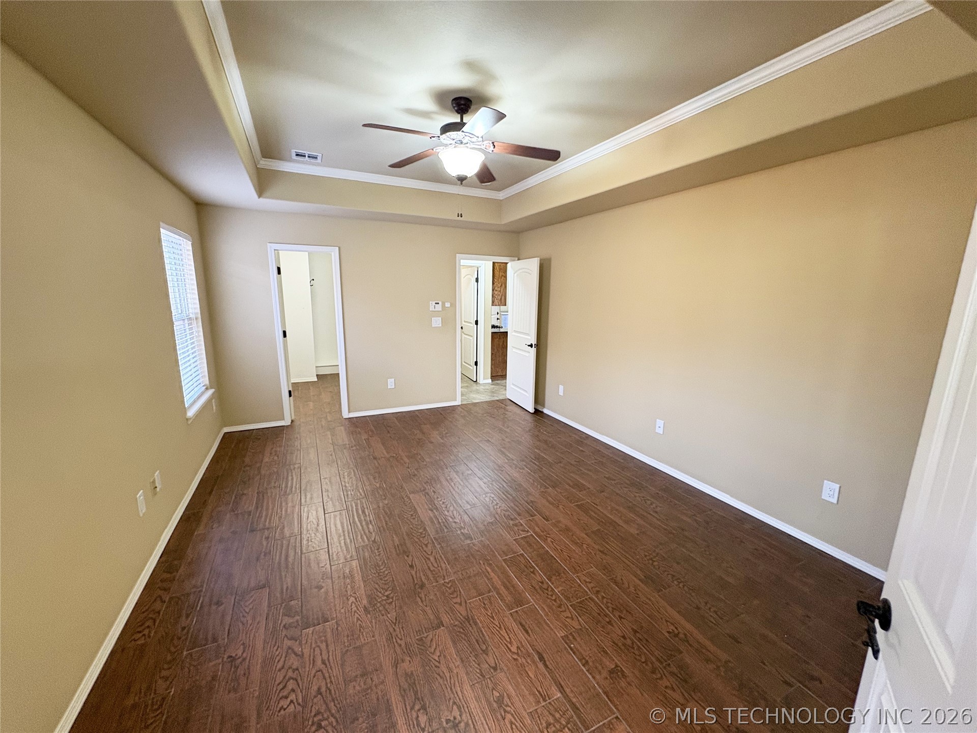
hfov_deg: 102.1
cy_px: 366
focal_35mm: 14
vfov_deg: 85.7
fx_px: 395
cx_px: 488
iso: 320
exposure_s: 1/60
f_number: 2.2
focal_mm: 2.22
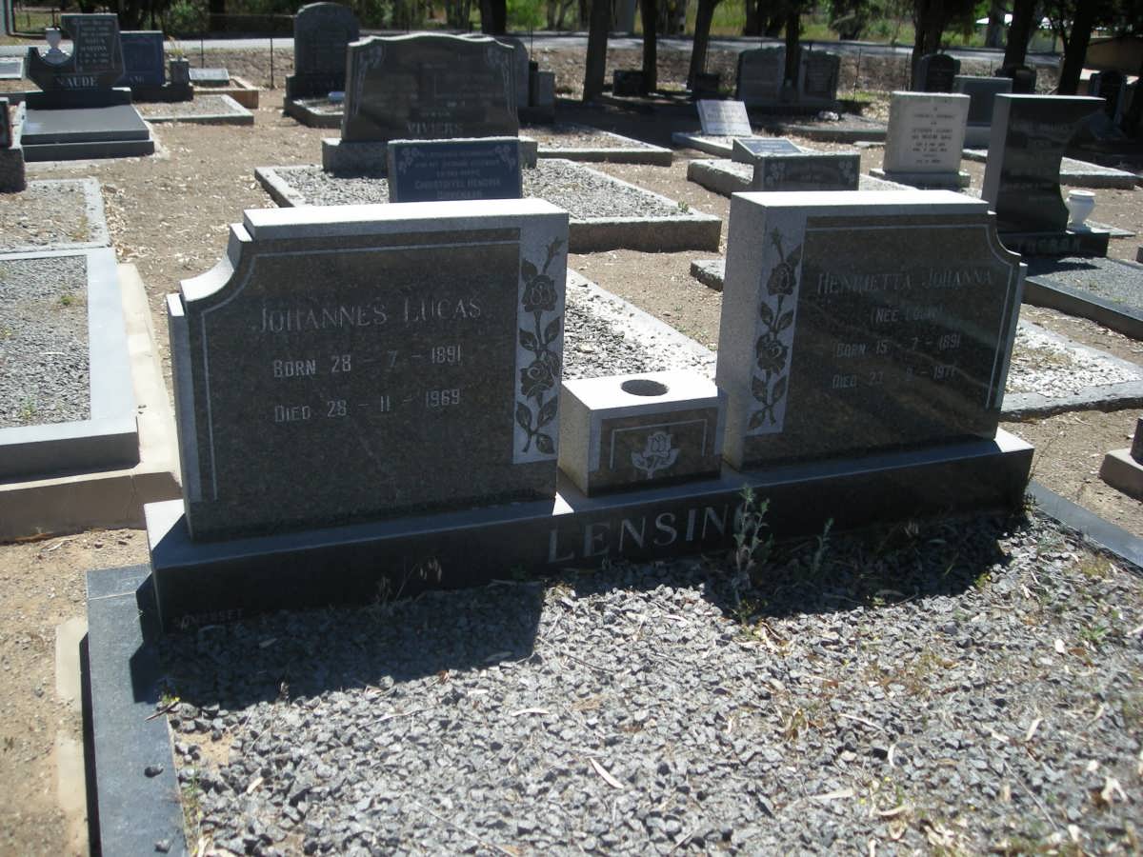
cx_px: 572
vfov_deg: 40.7
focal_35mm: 35
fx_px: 1156
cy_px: 428
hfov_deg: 52.6
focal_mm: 5.7
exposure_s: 1/138
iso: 50
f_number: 5.7
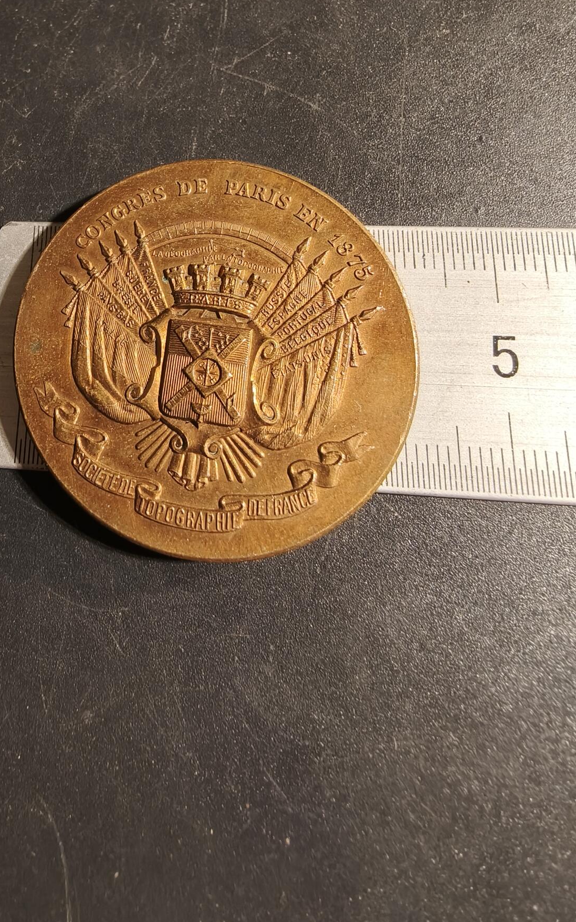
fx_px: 628
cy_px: 459
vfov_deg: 72.5
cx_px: 276
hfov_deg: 49.3
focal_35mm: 25
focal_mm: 2.32
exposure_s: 1/100
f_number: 2
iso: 200
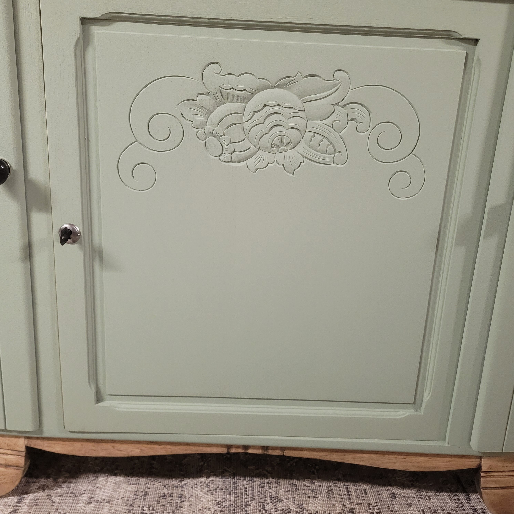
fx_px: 521
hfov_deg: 52.5
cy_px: 203
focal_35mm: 31
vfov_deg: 52.1
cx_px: 255
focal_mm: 5.4
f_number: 1.8
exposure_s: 1/50
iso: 640
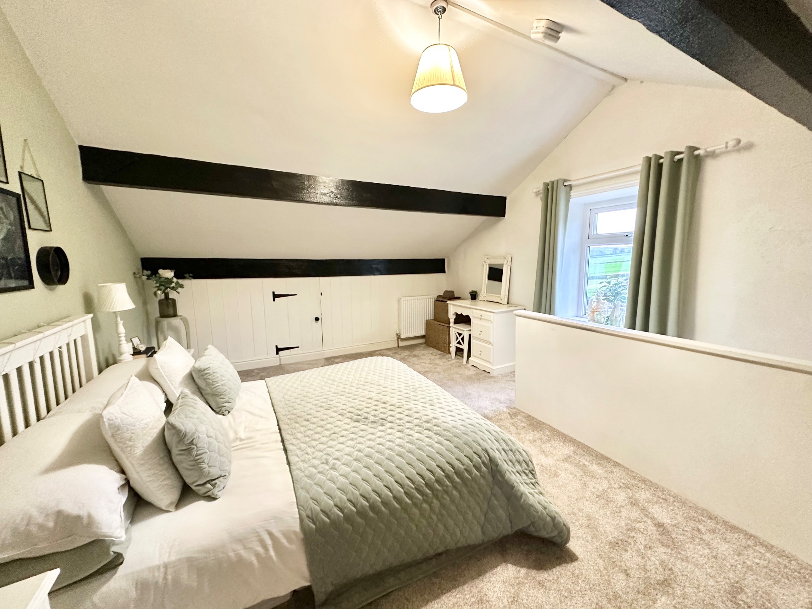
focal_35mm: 14
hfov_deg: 102.1
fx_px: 328
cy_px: 304
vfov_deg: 85.7
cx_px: 406
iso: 400
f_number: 2.2
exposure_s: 1/50
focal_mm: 2.22
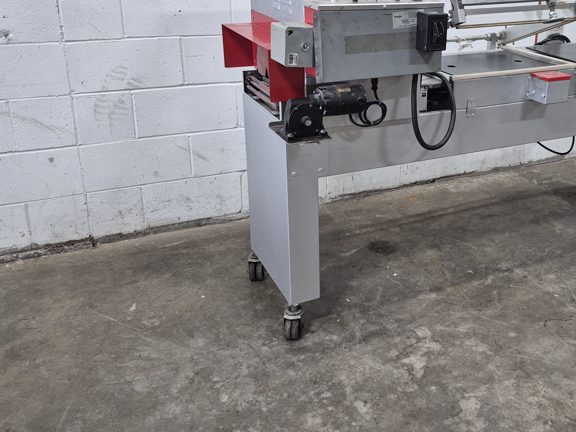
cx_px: 414
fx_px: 616
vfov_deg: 38.3
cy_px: 151
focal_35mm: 37
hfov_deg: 48.7
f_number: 1.8
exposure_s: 1/120
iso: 320
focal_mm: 5.4
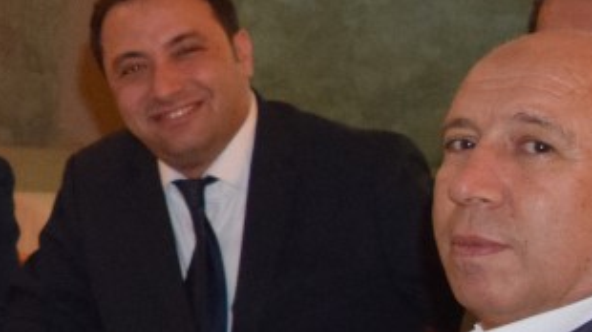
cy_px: 172
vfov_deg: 8.2
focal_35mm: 148
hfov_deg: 12.7
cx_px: -582
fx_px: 2322
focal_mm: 18
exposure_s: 1/60
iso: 1600
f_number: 3.5
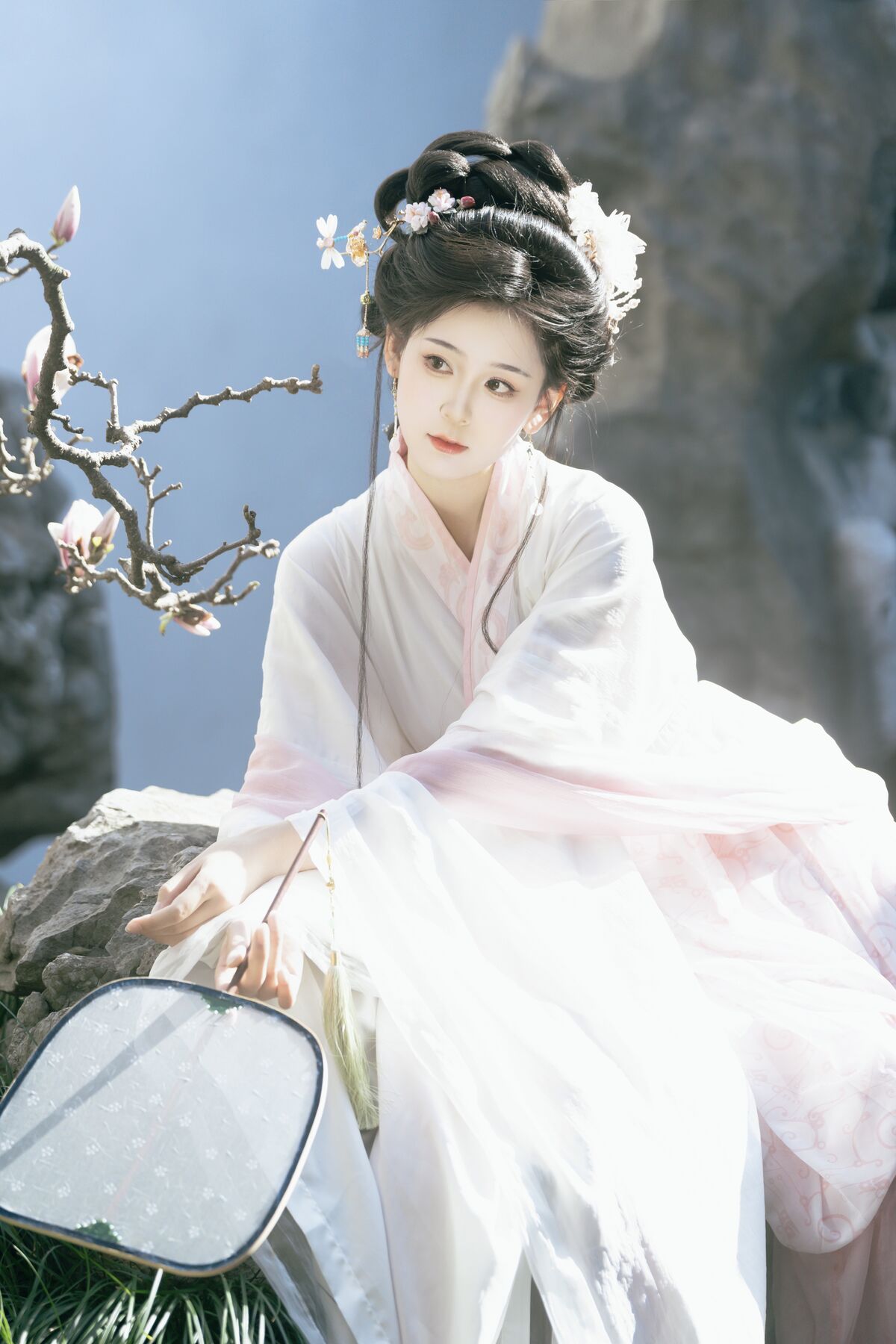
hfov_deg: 11.1
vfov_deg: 16.7
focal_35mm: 123
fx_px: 4592
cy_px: 672
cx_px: 448
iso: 640
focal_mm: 123
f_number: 2.8
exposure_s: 1/2000
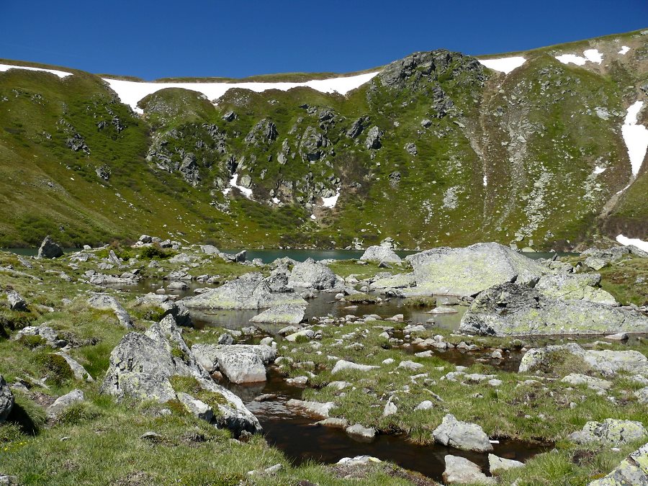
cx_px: 324
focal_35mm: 35
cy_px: 243
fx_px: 655
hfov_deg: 52.6
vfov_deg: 40.7
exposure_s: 1/200
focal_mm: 7.4
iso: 100
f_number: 4
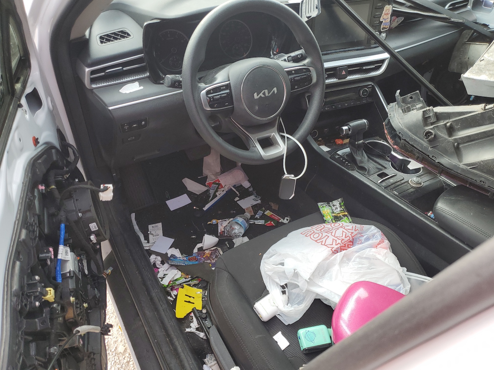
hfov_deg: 67.3
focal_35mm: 26
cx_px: 247
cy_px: 185
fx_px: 371
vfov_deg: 53.1
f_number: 1.5
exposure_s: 1/137
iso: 50
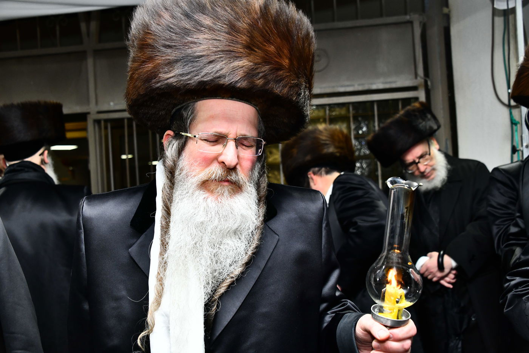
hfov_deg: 44.5
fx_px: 646
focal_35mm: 44
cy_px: 176
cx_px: 264
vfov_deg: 30.5
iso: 1250
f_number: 6.3
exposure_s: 1/200
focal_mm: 44
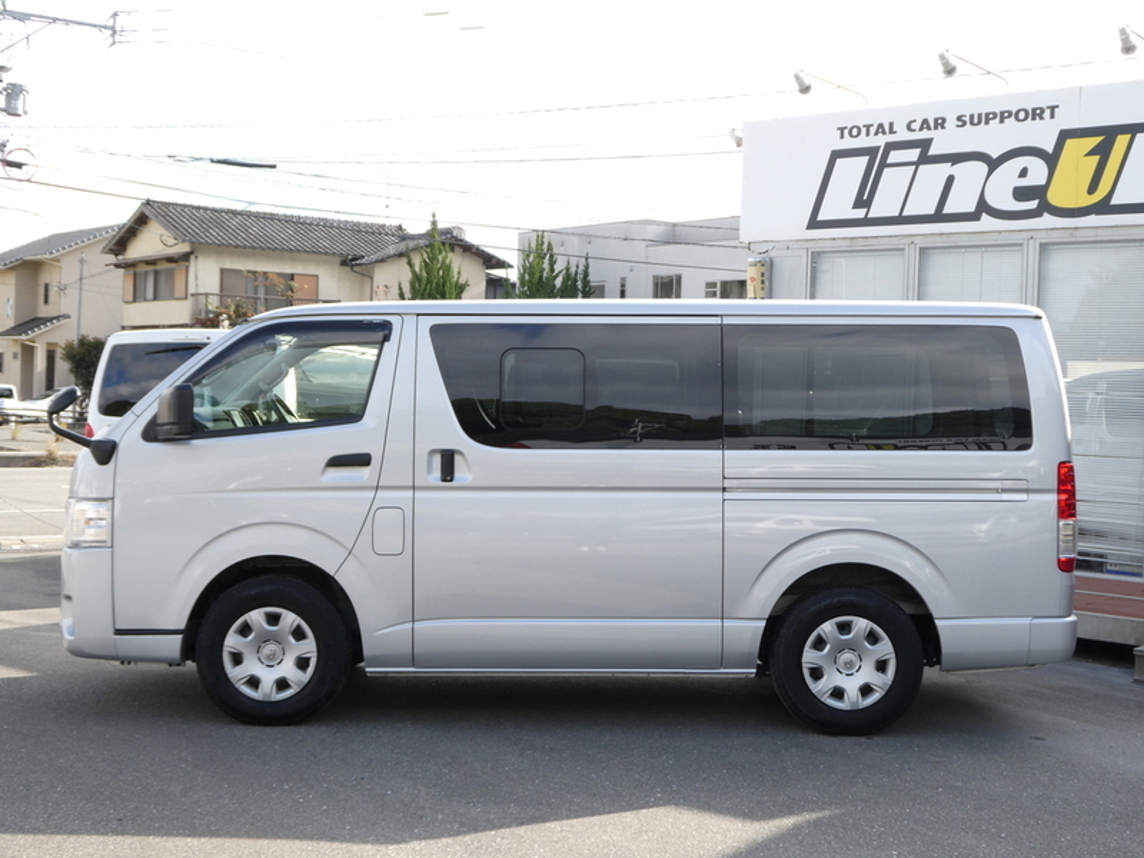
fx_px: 1454
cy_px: 429
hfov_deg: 42.9
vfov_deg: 32.9
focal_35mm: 44
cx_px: 572
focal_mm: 7.8
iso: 80
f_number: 3.9
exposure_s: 1/200
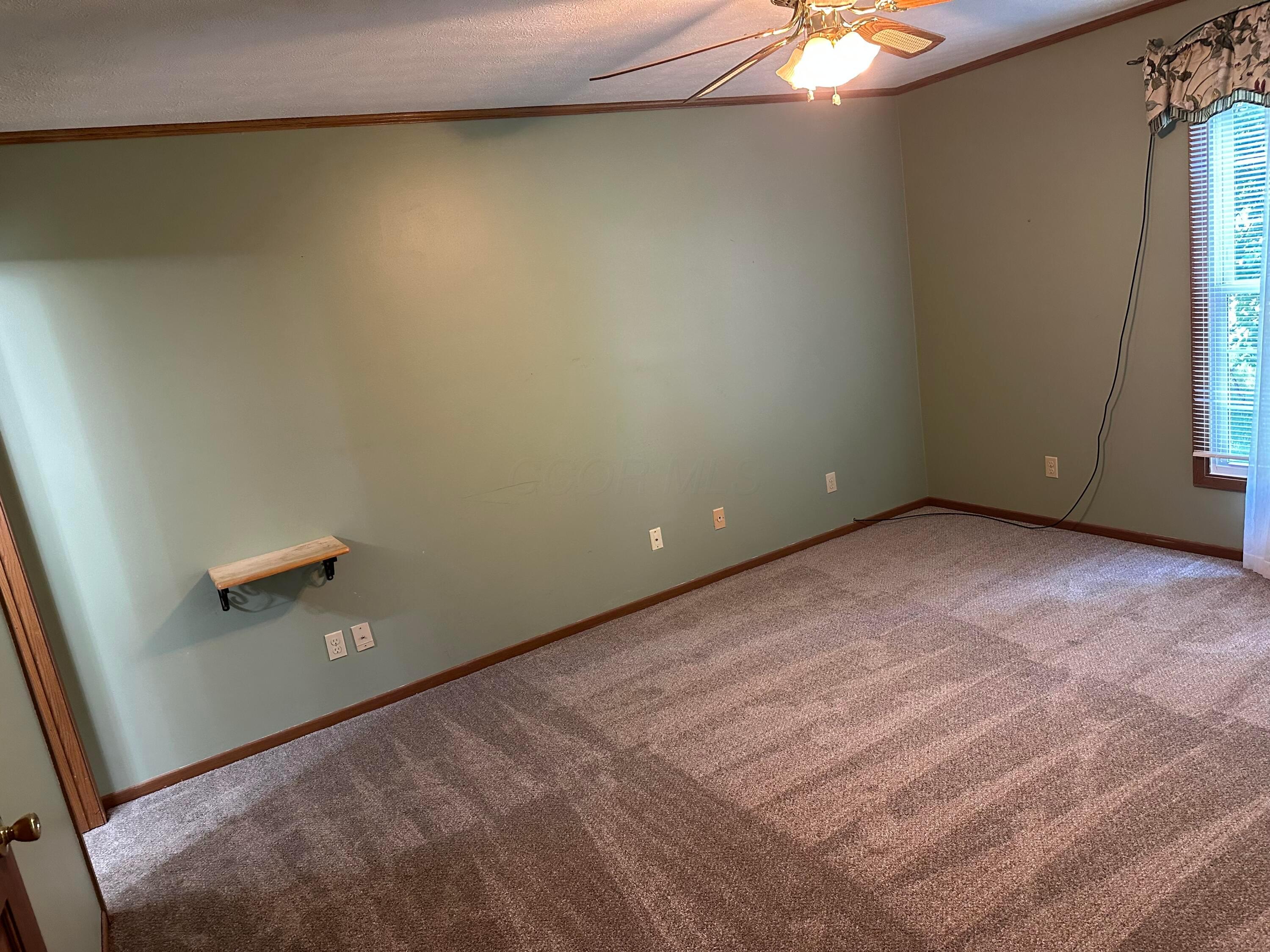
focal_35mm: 24
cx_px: 635
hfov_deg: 71.6
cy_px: 476
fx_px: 881
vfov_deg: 56.8
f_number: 1.78
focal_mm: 6.86
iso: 400
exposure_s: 1/60
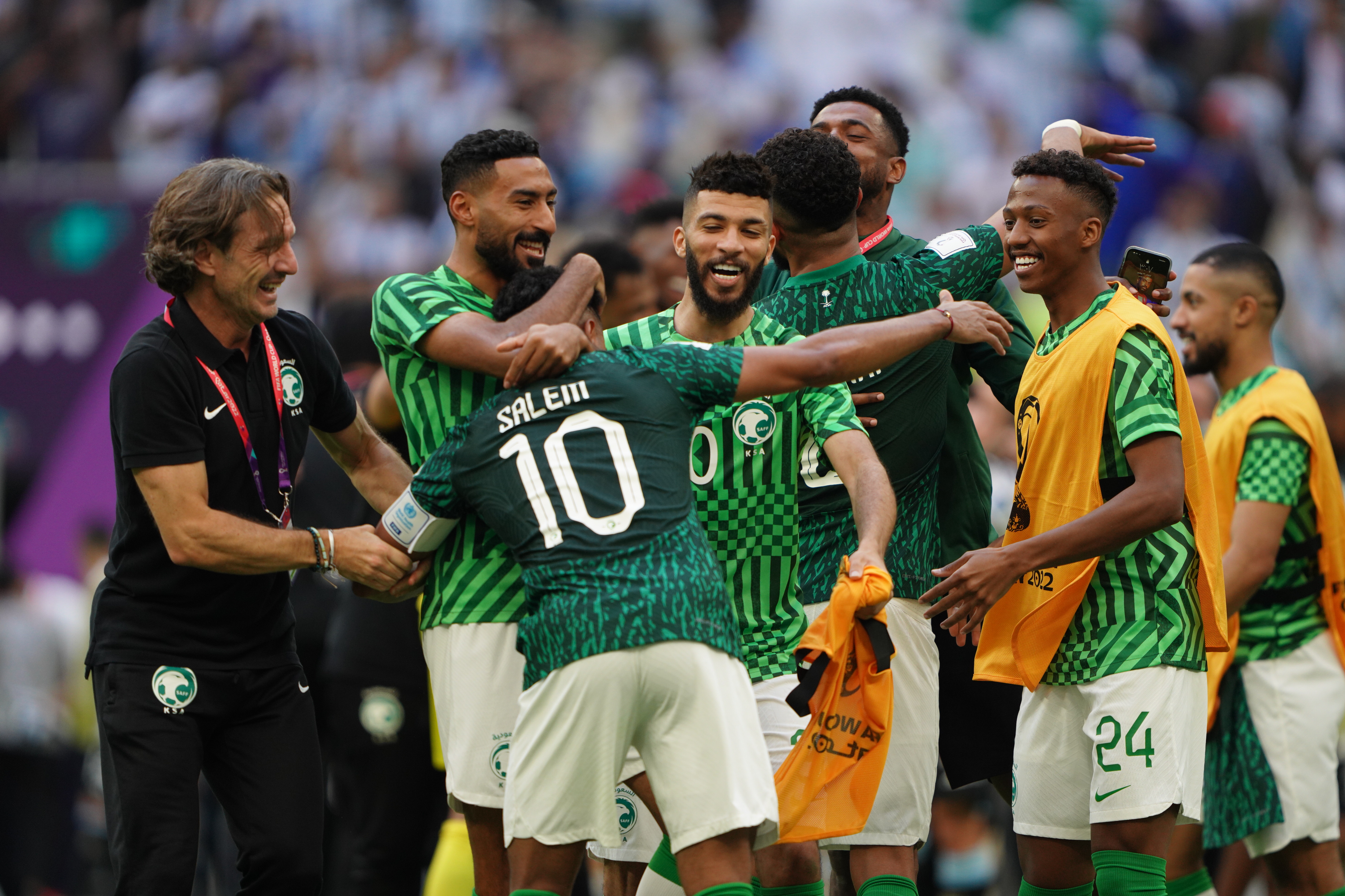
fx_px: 15952
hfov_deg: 4.8
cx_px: 671
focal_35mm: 427
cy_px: 445
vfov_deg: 3.2
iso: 800
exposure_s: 1/1600
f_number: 2.8
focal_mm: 400
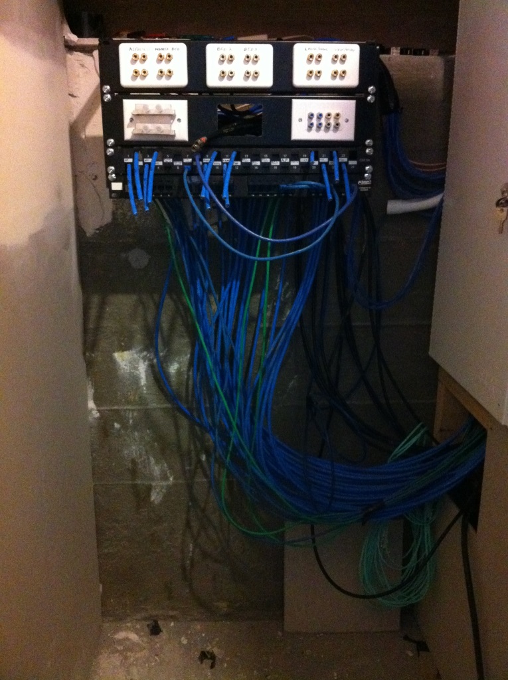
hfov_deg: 40.6
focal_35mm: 35
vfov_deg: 52.7
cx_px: 254
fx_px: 687
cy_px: 340
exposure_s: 1/15
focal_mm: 3.85
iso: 1000
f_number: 2.8
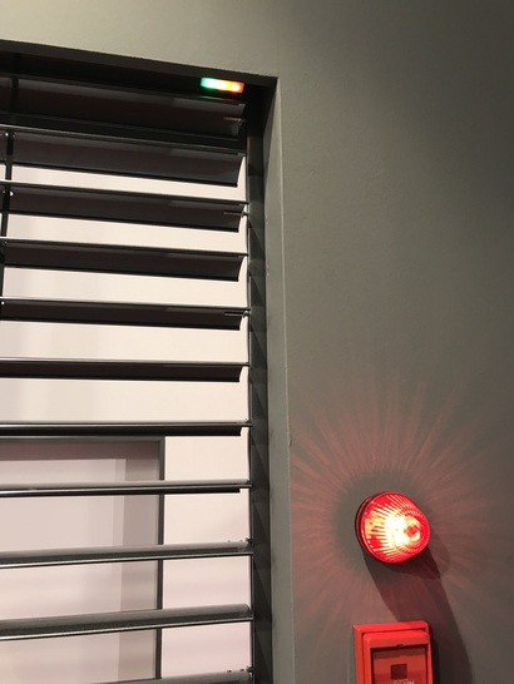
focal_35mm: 28
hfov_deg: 49.8
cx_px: 257
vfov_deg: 63.4
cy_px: 342
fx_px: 554
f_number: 1.8
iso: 50
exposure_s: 1/17
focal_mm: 3.99
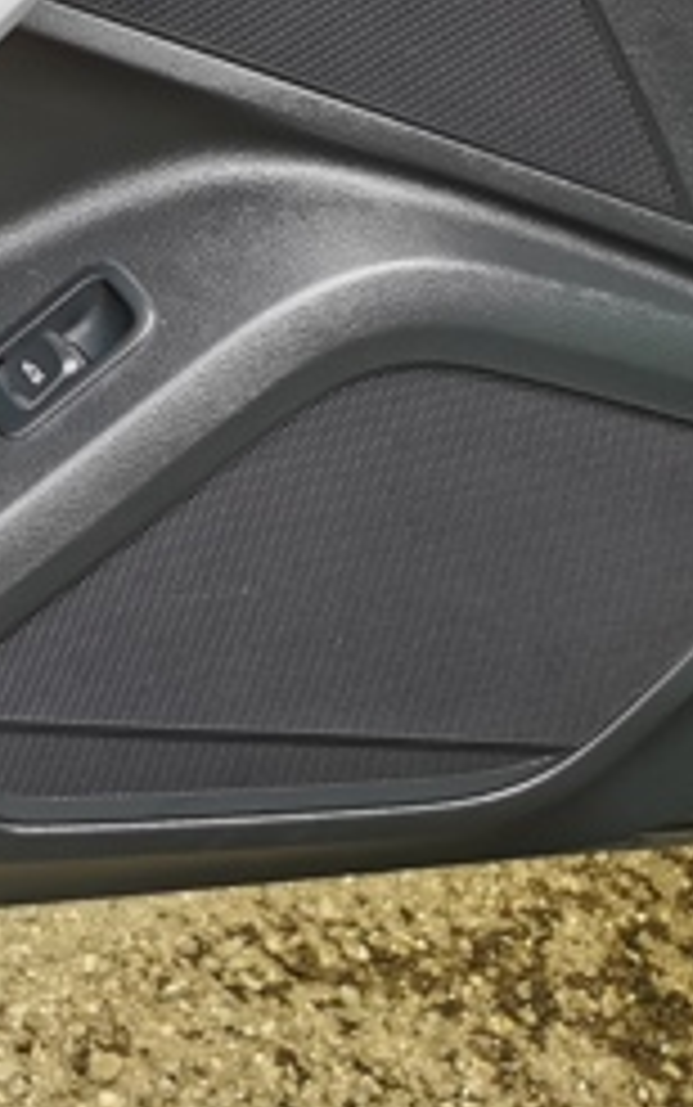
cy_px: -166
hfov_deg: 12.8
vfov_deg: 21.0
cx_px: -567
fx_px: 2807
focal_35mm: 93
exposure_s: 1/263
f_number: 1.8
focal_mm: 5.58
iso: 50
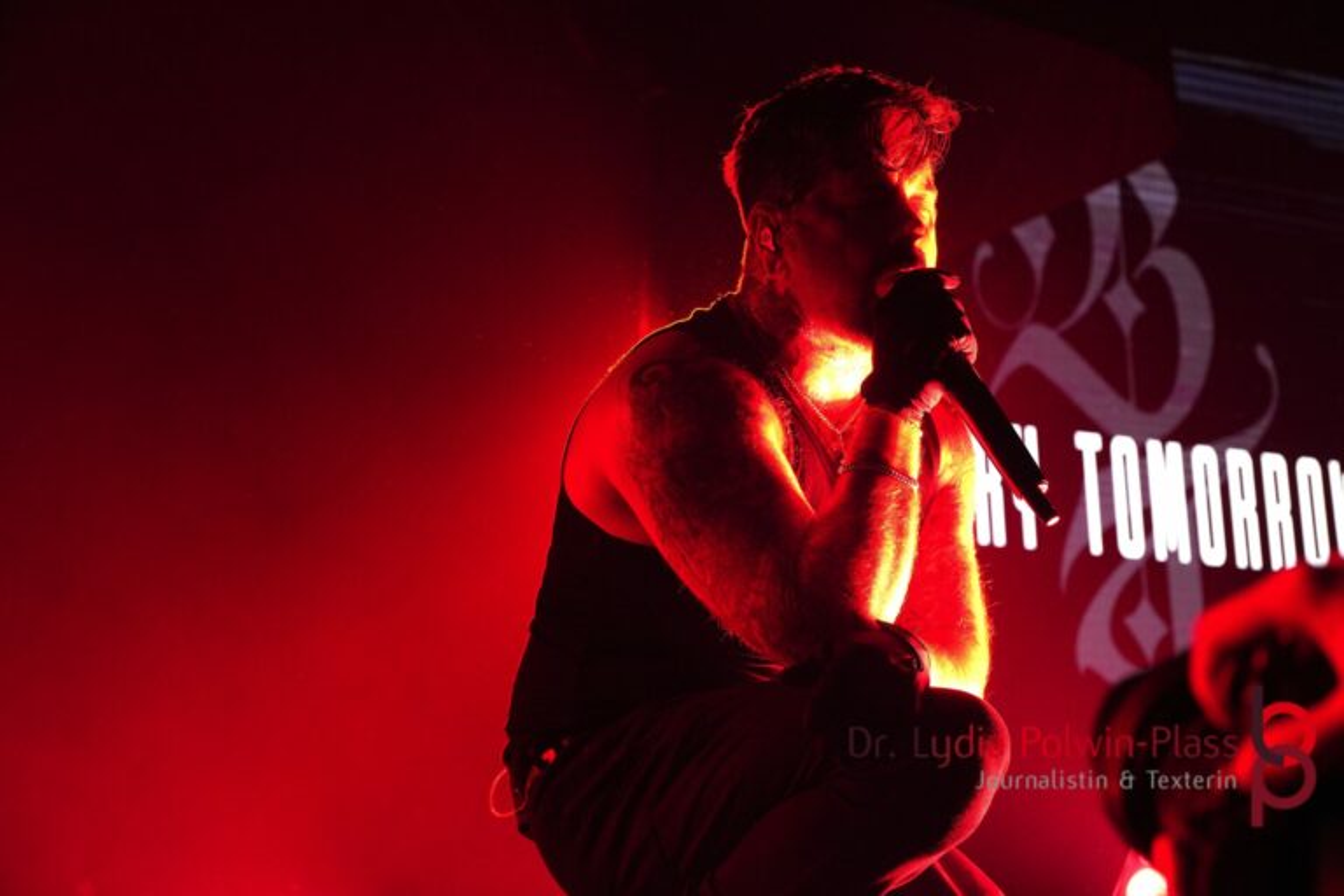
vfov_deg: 19.3
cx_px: 672
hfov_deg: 28.6
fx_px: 2632
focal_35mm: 70
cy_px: 448
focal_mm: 47
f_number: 4.5
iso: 1600
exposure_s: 1/160
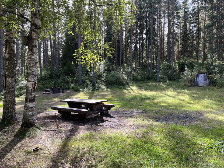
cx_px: 112
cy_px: 84
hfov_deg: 67.3
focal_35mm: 26
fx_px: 168
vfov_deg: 53.1
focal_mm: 5.1
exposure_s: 1/406
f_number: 1.6
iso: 50
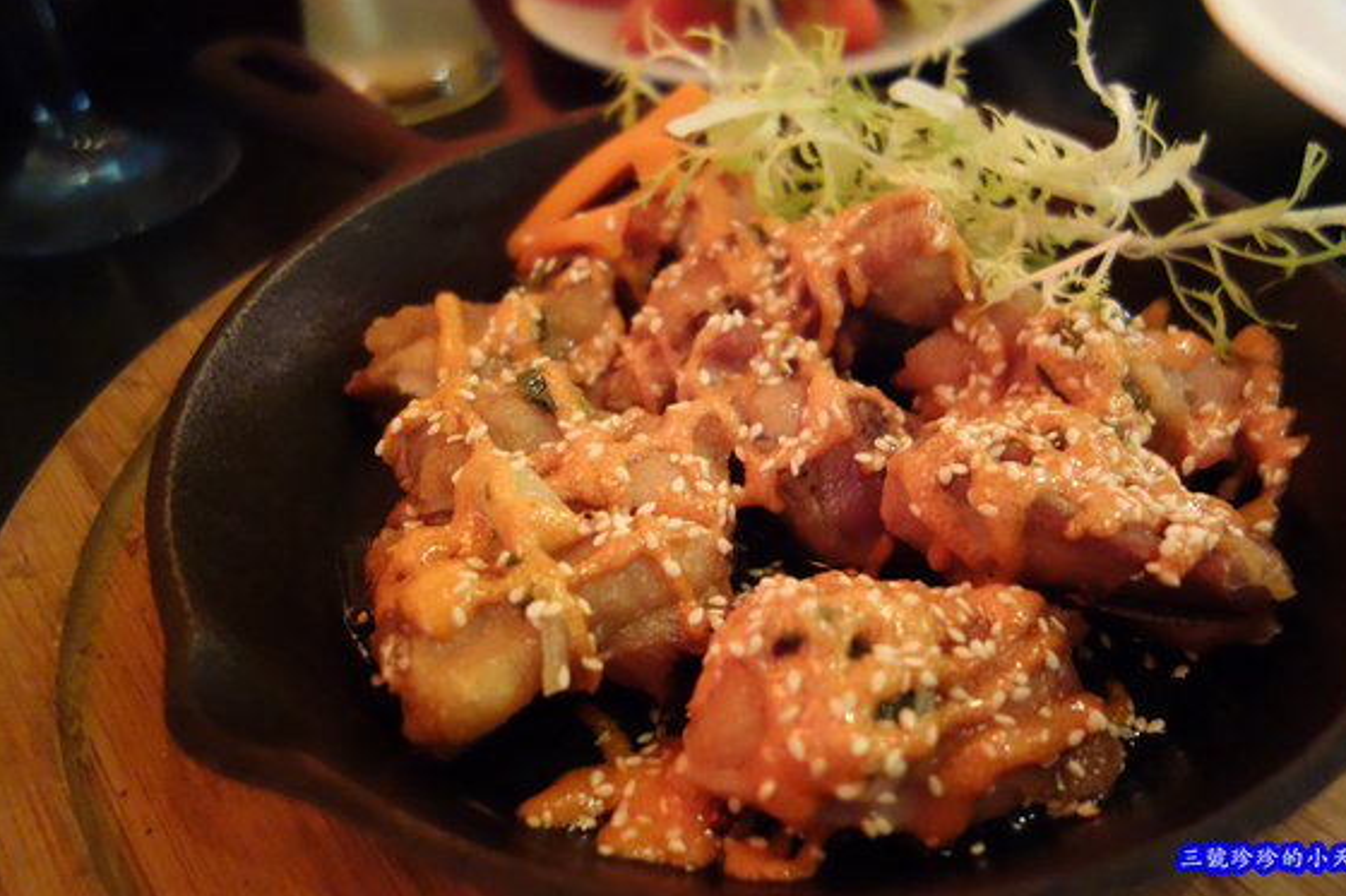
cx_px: 716
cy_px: 435
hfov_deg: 61.9
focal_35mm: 30
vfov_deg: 43.6
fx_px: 1121
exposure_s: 1/10
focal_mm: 10.4
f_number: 1.8
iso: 3200
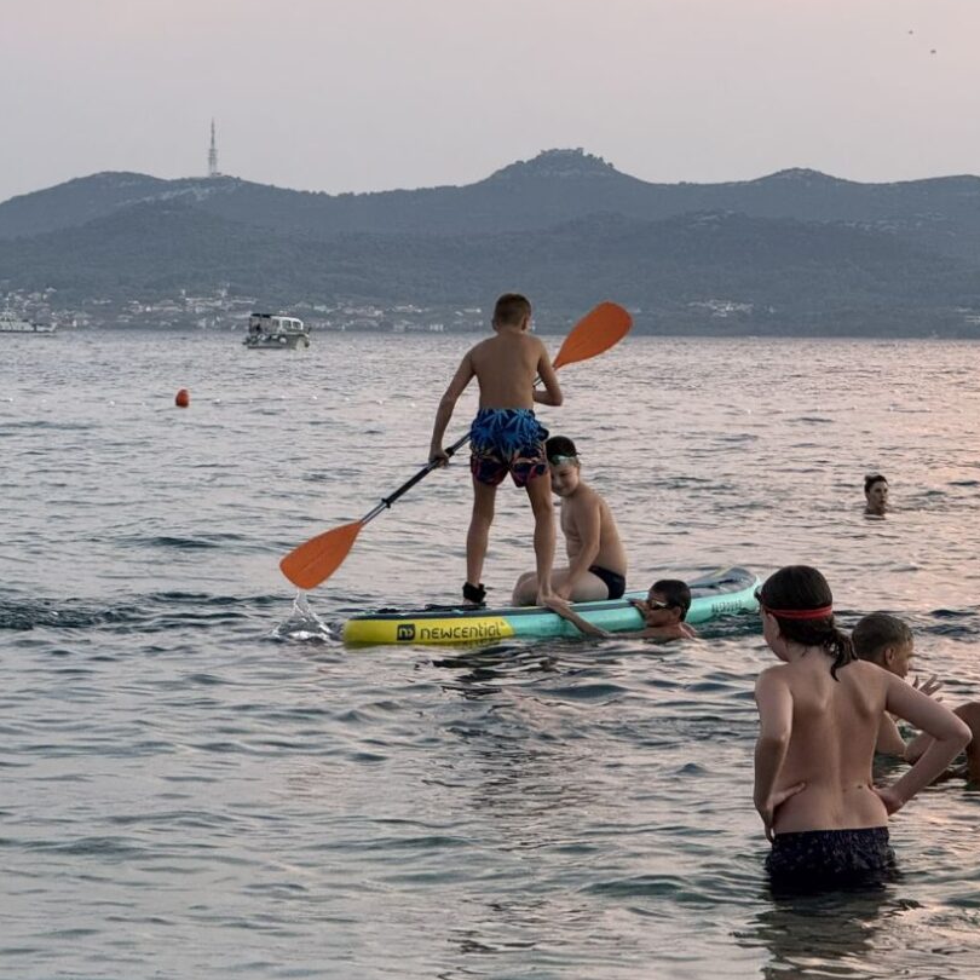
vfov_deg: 10.6
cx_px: 451
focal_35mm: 165
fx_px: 5285
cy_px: 419
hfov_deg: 10.6
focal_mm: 15.66
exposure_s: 1/99
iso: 160
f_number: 2.8
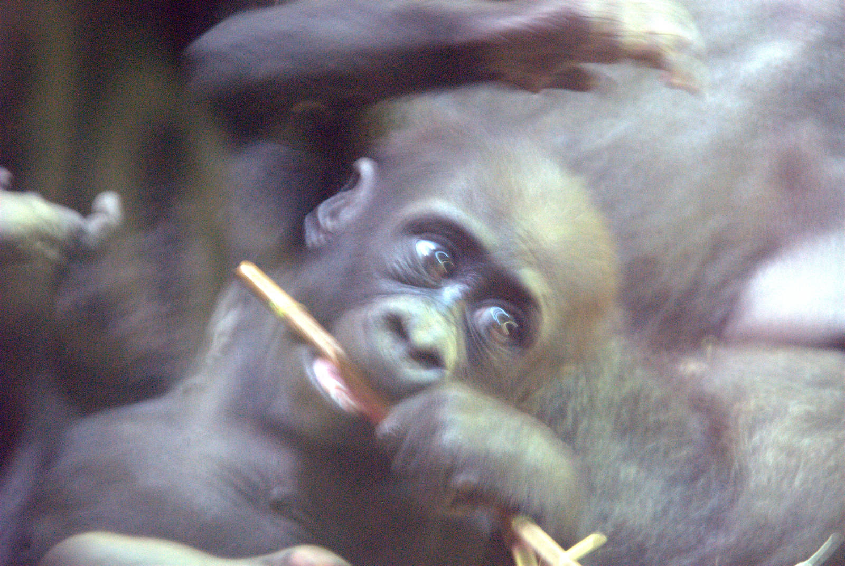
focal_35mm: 232
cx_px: 422
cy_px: 283
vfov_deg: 5.9
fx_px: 5465
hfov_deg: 8.8
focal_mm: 155
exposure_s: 1/10
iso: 1600
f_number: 6
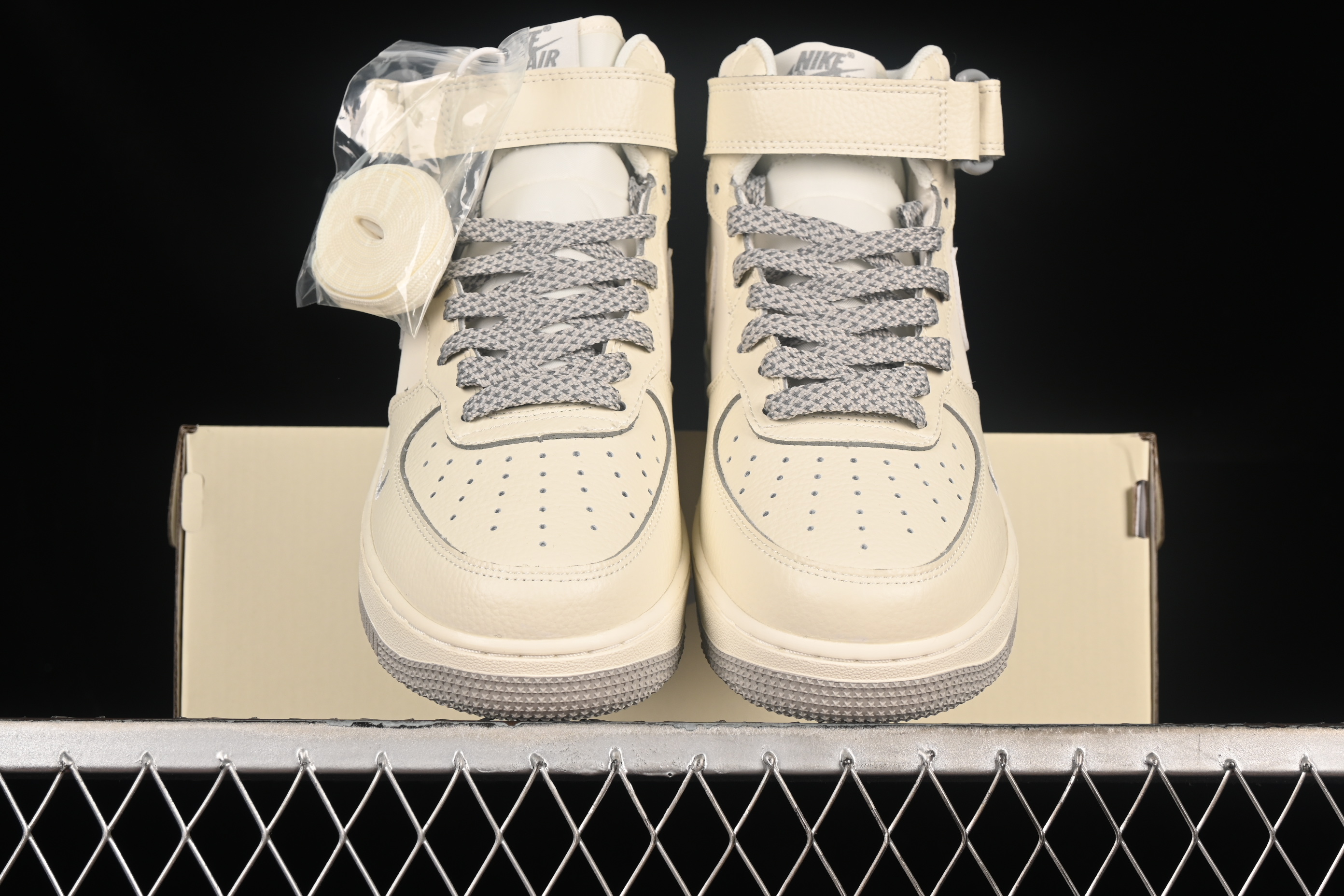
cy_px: 448
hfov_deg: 27.0
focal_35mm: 75
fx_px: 2800
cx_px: 672
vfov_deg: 18.2
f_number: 8
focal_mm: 50
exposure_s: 1/80
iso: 160
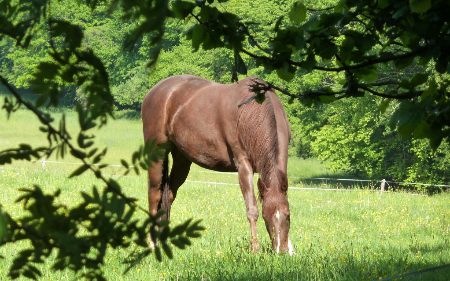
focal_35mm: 239
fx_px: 2931
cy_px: 157
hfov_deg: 8.8
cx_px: 225
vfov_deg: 5.5
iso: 125
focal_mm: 37
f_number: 4.6
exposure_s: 1/125
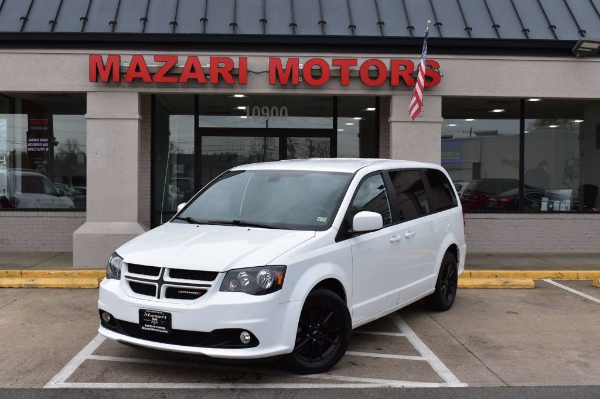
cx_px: 300
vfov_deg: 29.8
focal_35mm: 45
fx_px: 750
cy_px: 200
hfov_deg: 43.6
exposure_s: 1/320
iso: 400
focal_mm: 30
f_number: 10
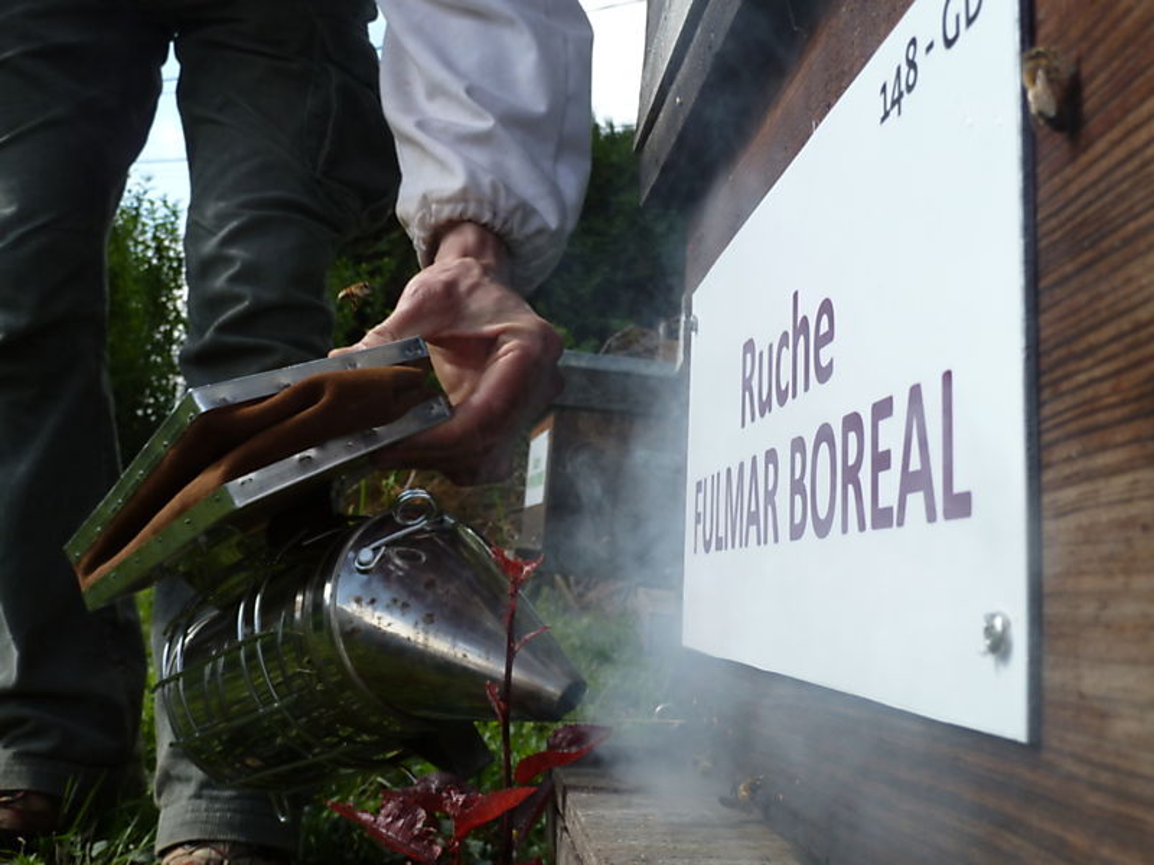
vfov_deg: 38.7
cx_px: 577
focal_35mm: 37
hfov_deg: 50.1
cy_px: 432
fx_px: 1233
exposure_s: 1/250
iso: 80
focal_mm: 6.1
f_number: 4
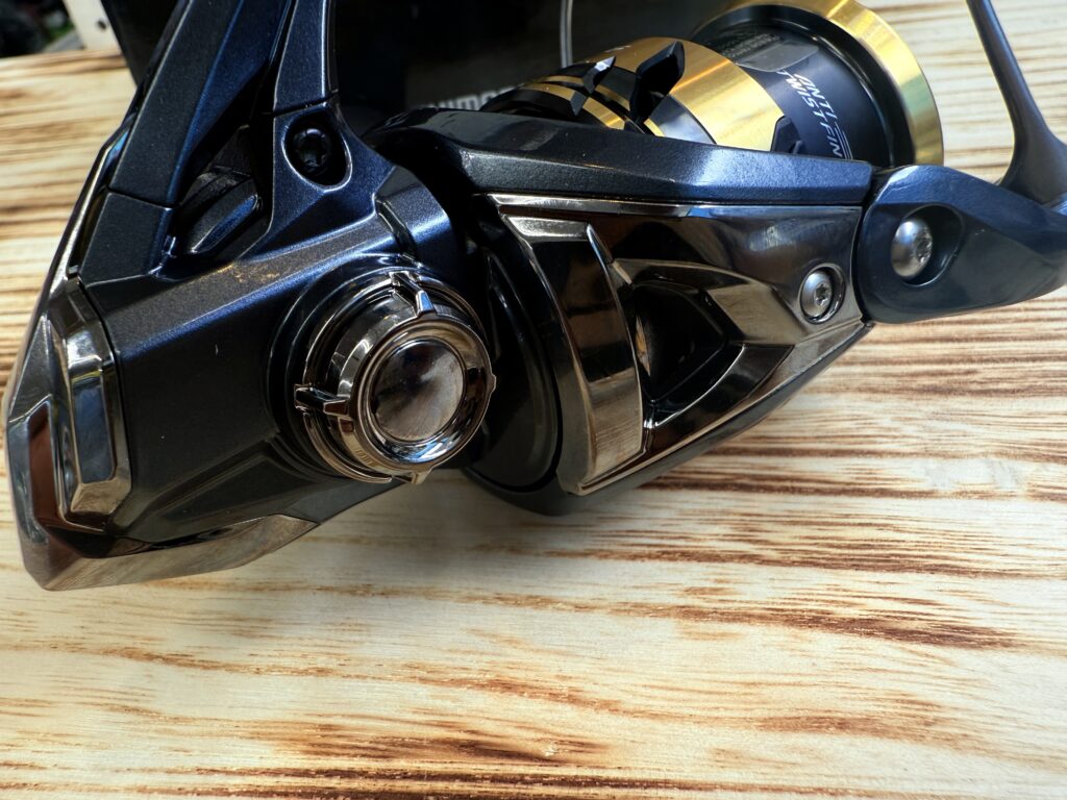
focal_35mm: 24
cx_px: 534
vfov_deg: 56.8
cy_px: 400
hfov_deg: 71.6
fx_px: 740
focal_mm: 2.22
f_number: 2.2
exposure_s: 1/100
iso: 64
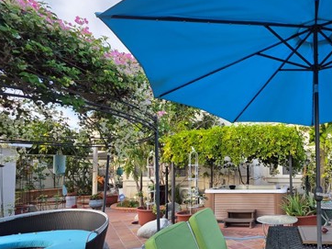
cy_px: 163
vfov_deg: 57.7
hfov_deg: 68.1
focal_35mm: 23
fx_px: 220
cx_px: 258
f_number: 1.9
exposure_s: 1/302
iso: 40
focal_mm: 2.2
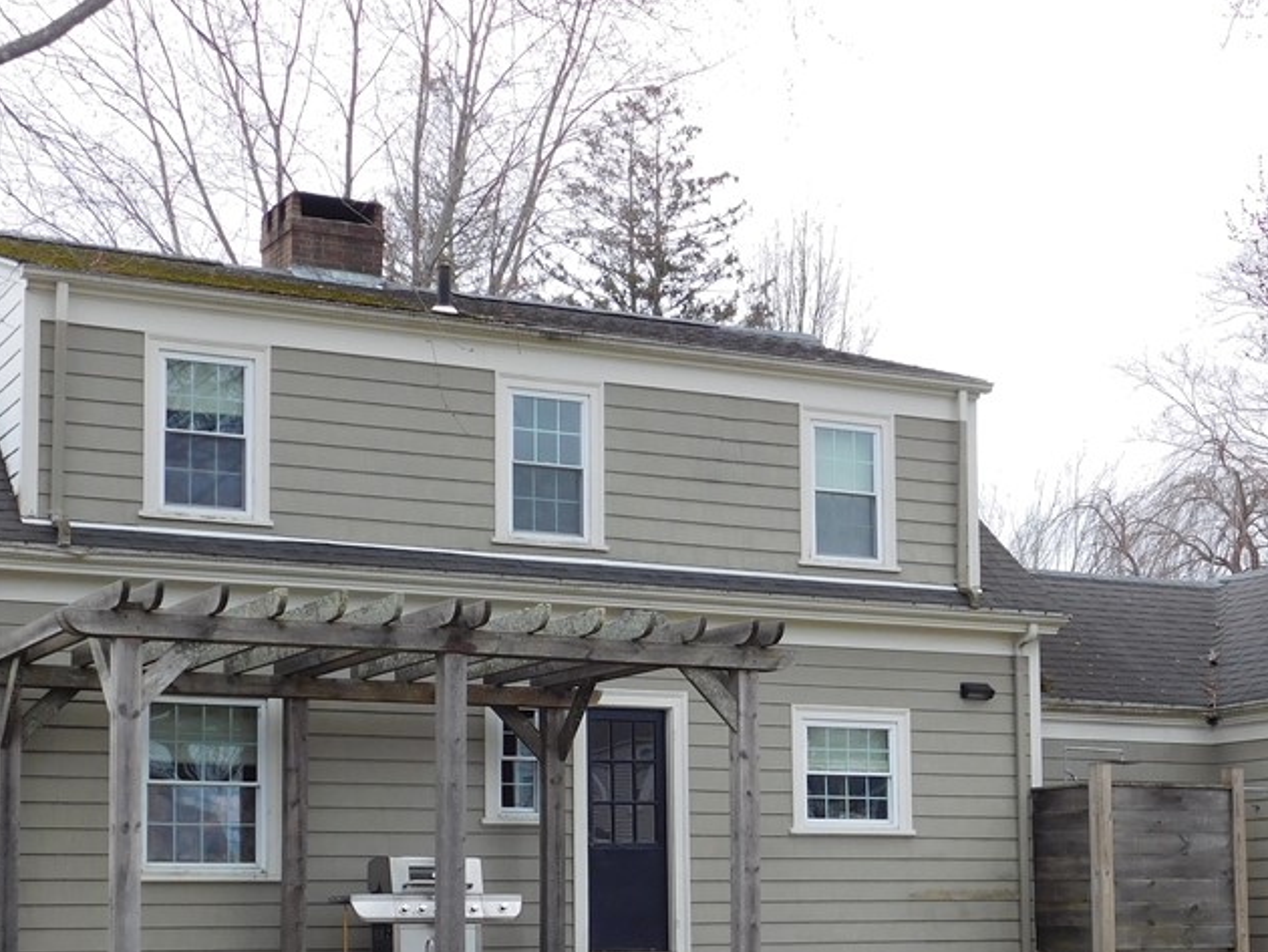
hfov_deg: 29.8
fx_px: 2382
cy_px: 757
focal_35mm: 65
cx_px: 696
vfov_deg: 22.3
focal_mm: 7.1
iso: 125
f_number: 3.6
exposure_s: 1/160
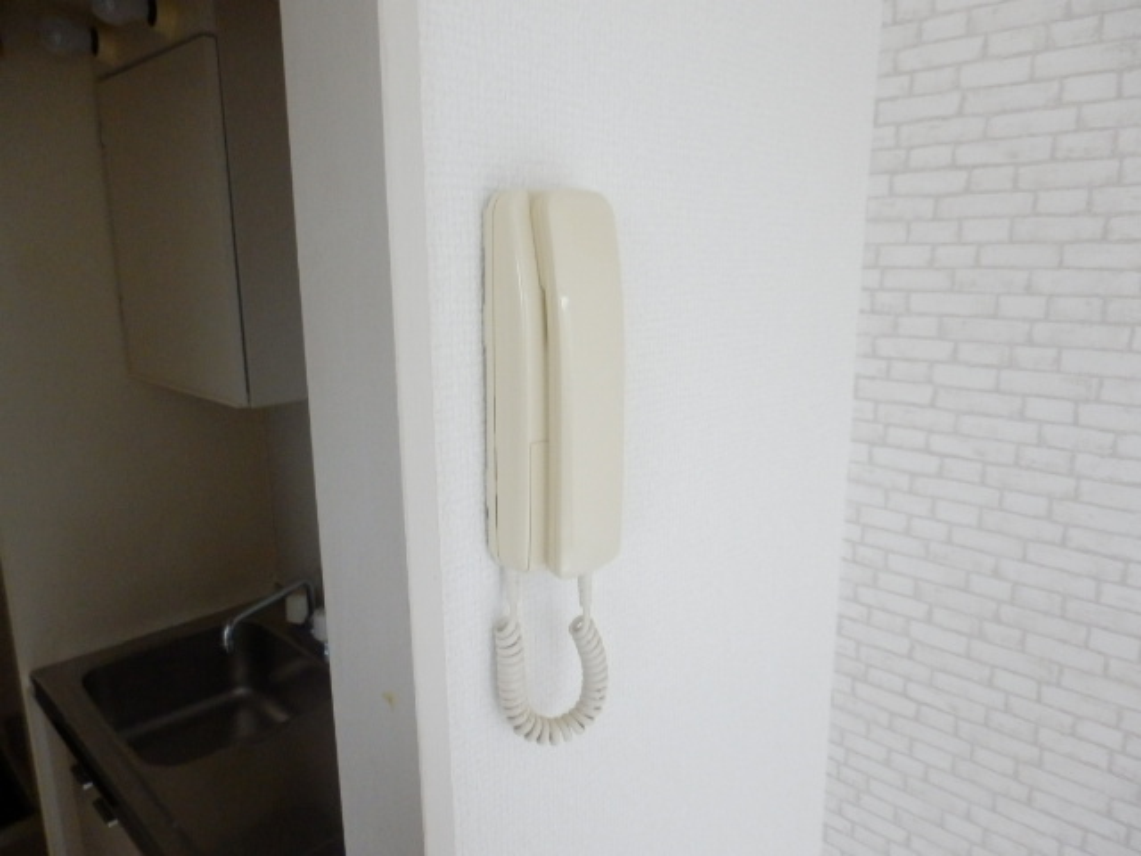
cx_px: 570
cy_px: 428
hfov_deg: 71.6
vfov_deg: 56.8
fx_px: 791
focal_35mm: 24
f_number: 3
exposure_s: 1/8
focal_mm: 4.2
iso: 800
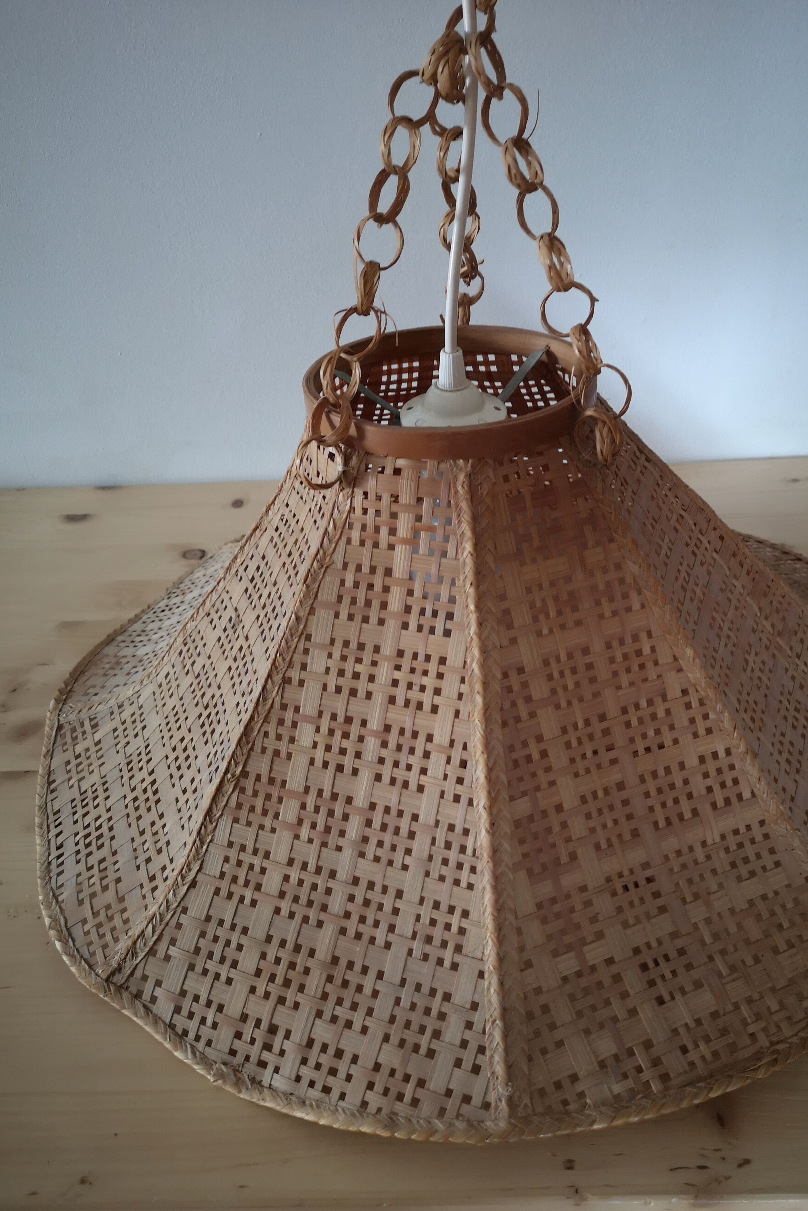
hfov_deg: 44.9
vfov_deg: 63.7
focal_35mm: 29
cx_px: 442
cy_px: 618
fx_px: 976
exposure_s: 1/25
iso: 500
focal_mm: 3.95
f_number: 1.8
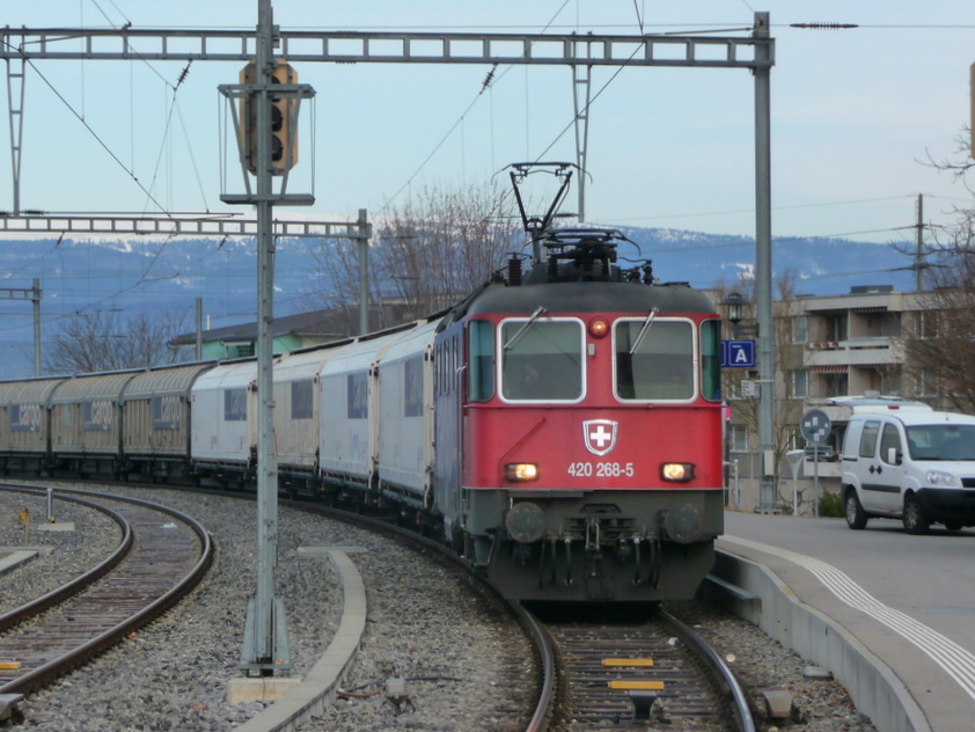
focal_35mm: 152
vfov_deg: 9.8
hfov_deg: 13.0
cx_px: 409
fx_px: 4282
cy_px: 365
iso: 160
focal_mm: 21.8
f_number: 4.7
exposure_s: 1/250
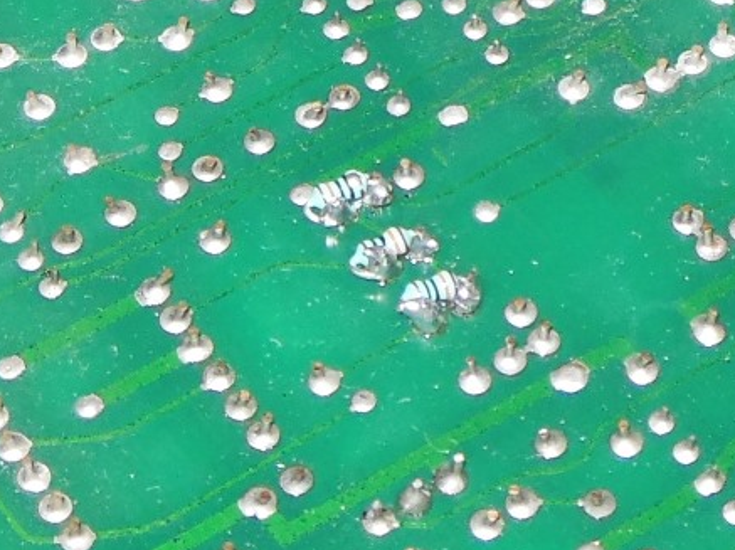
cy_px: 276
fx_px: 827
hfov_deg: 47.9
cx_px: 367
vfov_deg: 36.8
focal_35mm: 39
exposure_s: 1/30
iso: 200
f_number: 7.2
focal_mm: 6.8
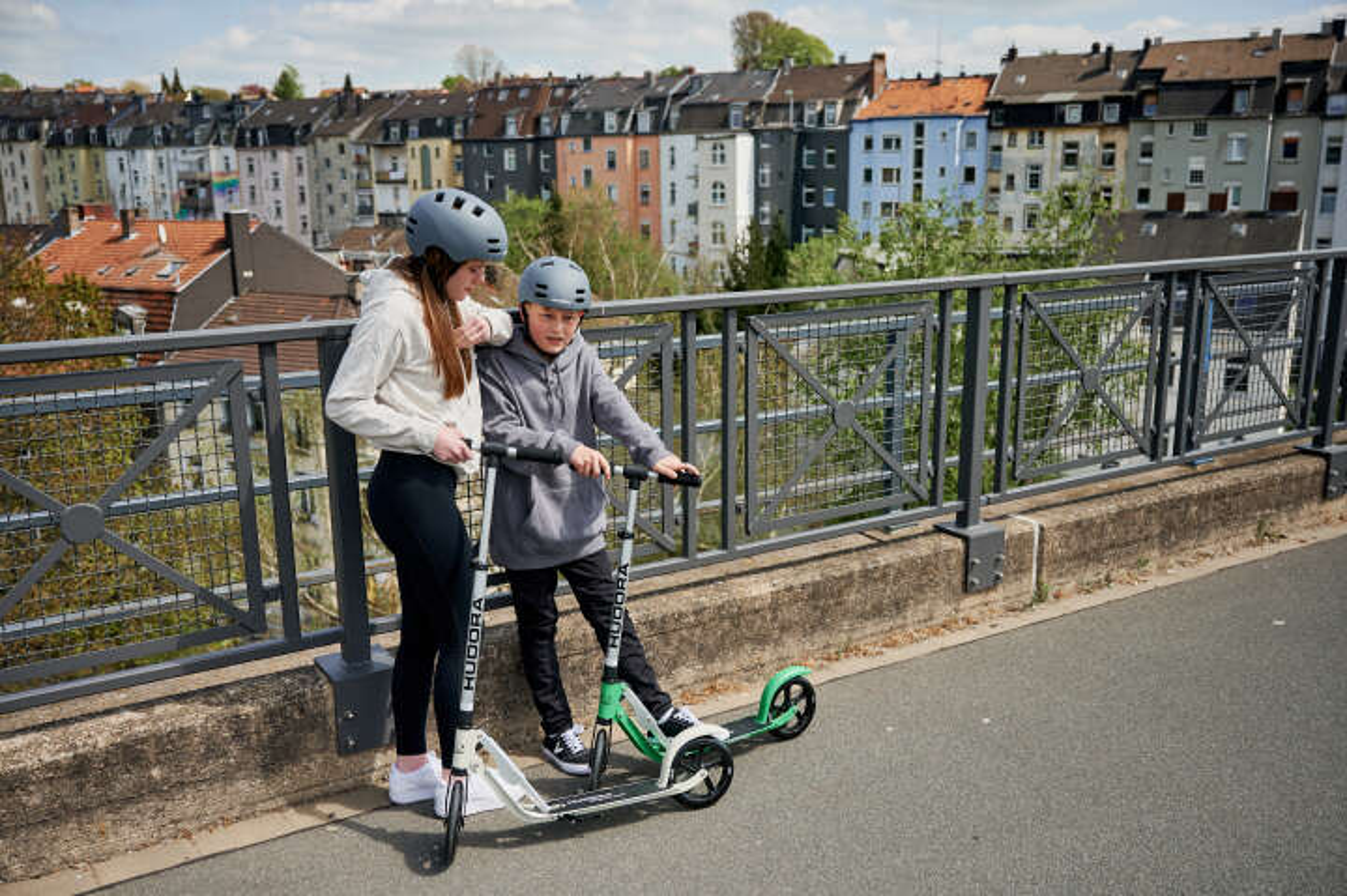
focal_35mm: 32
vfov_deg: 41.1
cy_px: 448
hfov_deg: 58.8
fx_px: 1196
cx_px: 674
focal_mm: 32
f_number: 3.2
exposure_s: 1/5000
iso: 320
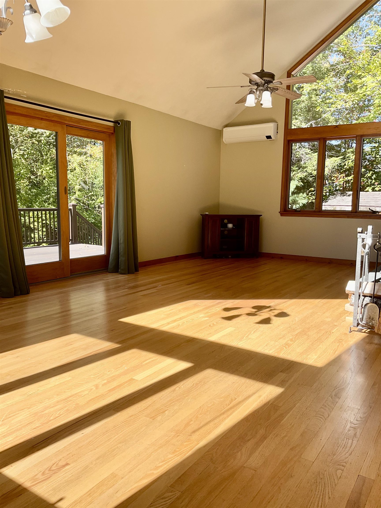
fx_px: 426
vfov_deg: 61.7
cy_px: 254
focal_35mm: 29
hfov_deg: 48.2
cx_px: 190
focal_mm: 3
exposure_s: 1/338
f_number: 1.8
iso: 16
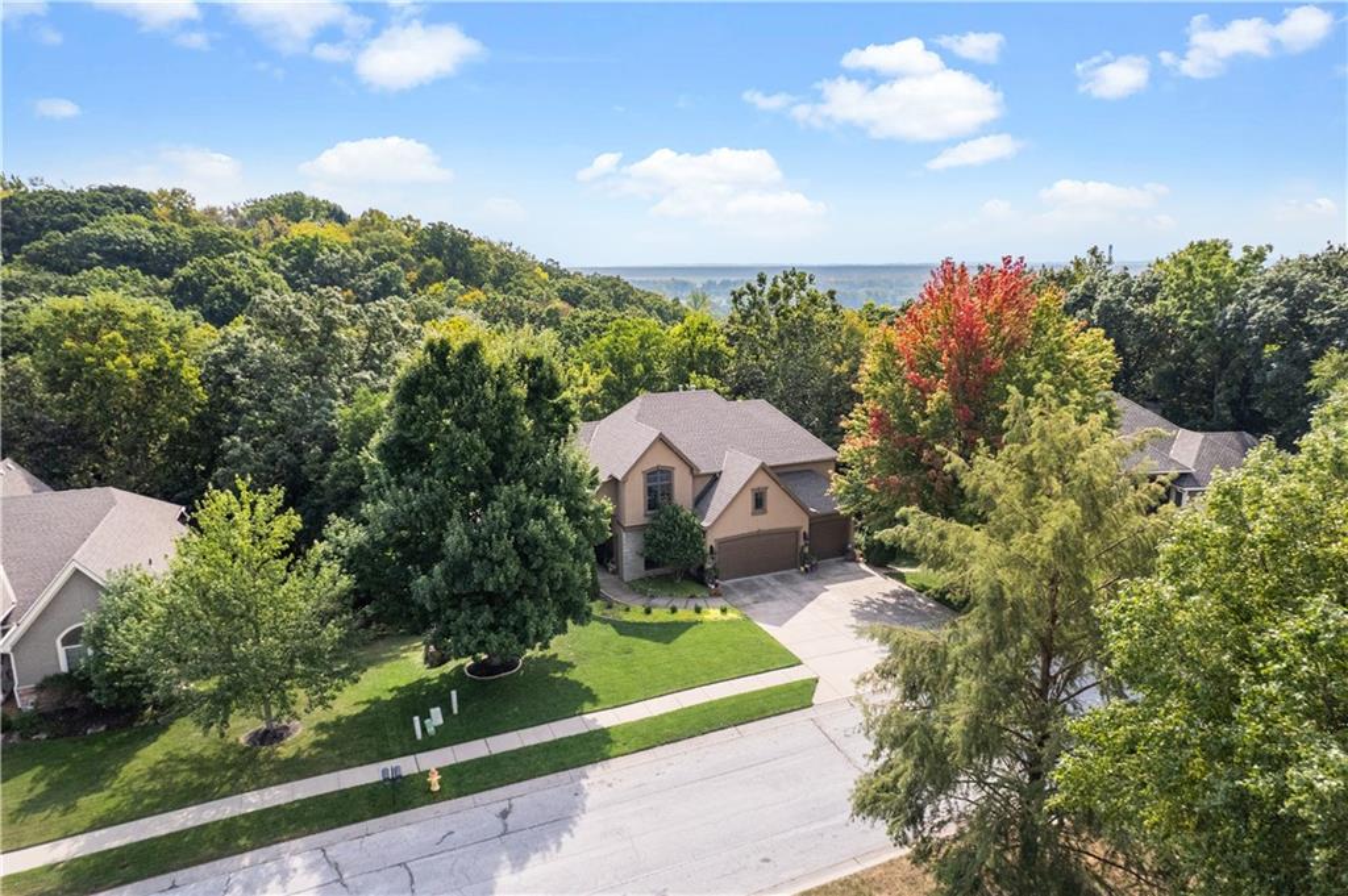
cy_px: 448
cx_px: 674
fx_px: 823
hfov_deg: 78.6
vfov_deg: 57.1
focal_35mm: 22
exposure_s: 1/4000
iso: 200
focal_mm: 8.38
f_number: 2.8
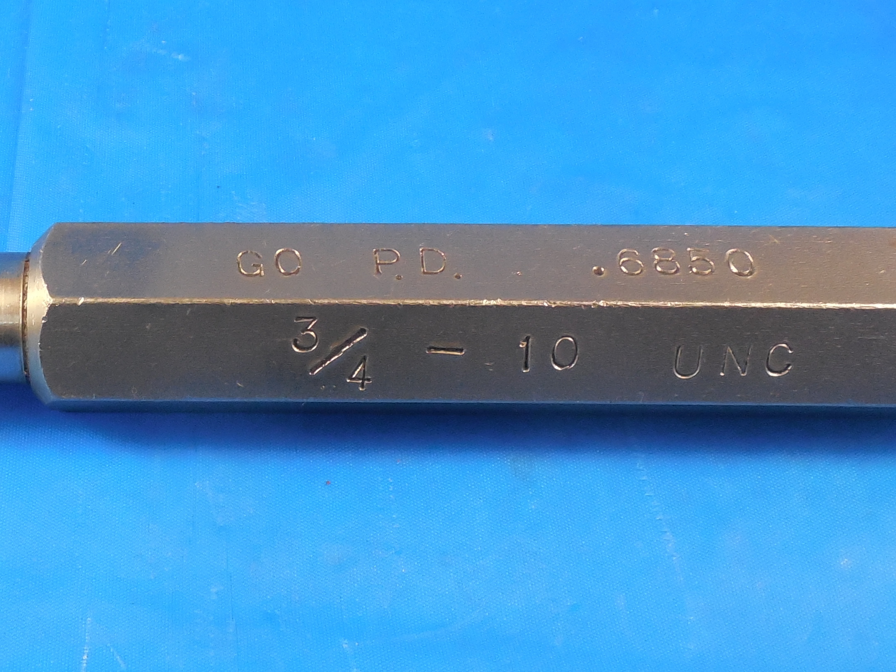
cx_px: 176
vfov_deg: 27.5
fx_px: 1372
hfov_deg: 35.0
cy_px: 381
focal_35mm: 53
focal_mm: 4.5
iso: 320
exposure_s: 1/30
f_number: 3.3
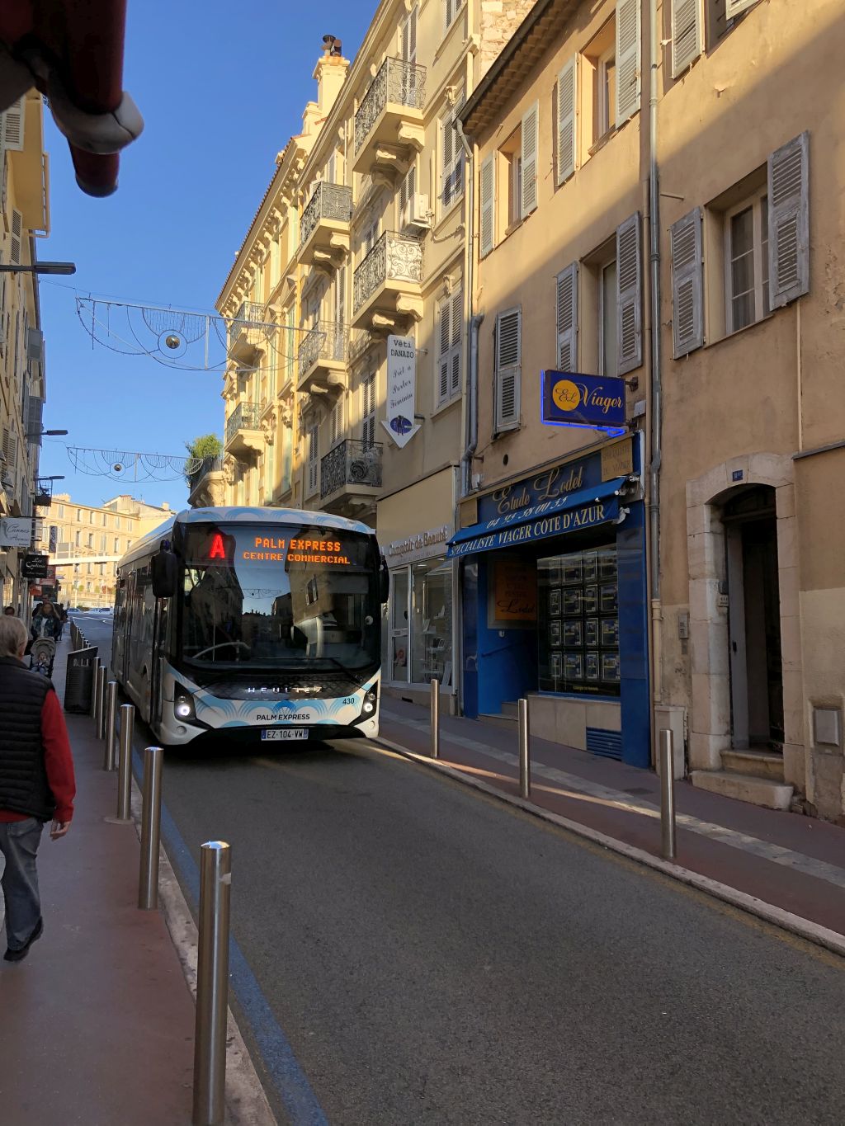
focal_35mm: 28
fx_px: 911
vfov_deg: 63.4
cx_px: 422
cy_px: 563
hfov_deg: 49.8
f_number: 1.8
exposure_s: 1/495
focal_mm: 4
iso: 20
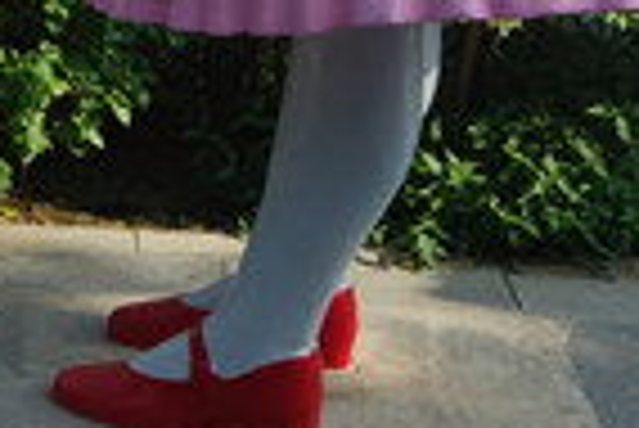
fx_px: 2736
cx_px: -236
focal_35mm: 154
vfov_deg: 8.6
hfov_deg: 12.8
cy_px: -342
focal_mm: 14.93
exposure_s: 1/250
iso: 125
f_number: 5.6
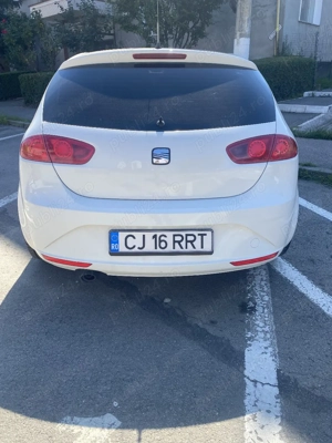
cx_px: 166
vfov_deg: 67.3
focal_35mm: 26
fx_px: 332
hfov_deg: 53.1
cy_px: 222
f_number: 1.8
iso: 32
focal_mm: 4.25
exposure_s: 1/1000
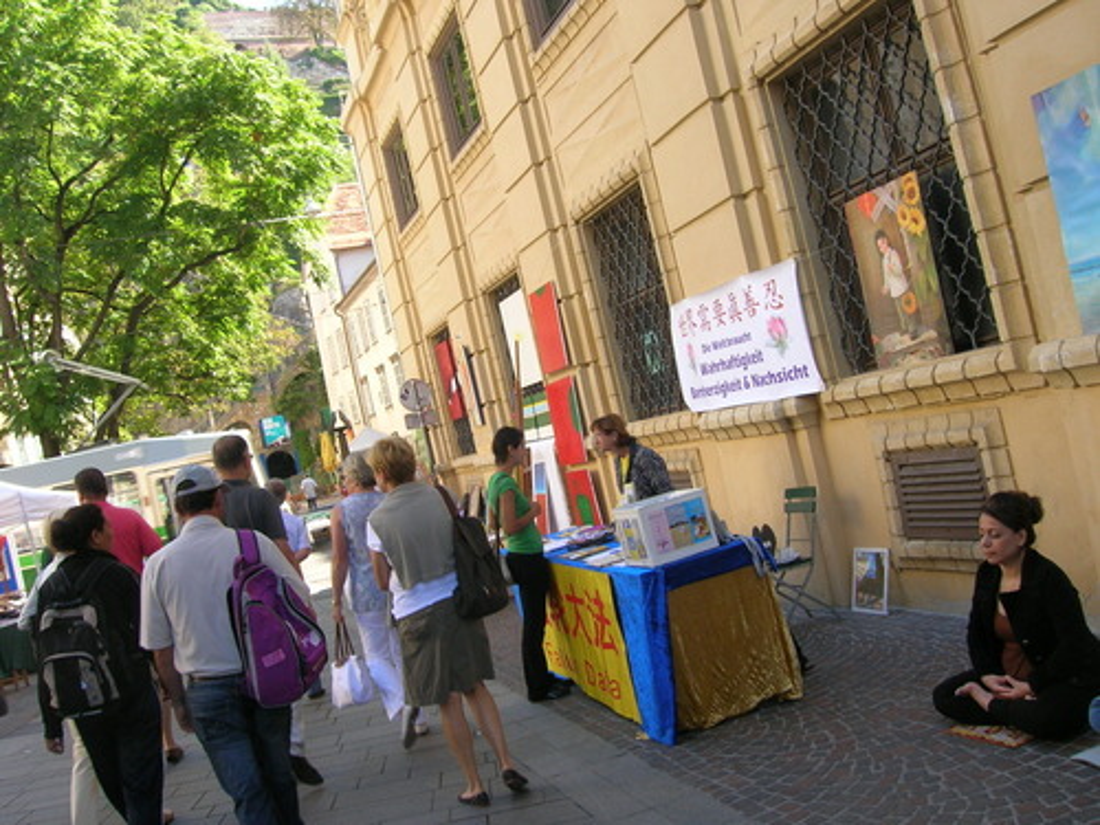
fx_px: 1080
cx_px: 550
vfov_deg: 41.8
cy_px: 412
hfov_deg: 54.0
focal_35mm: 34
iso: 50
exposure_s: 1/51.1
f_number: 4.9
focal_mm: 5.7
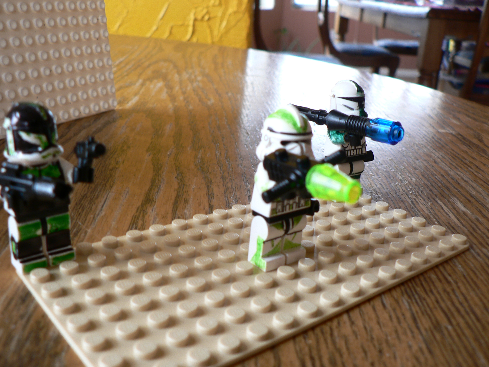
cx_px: 244
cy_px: 184
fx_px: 523
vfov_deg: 38.7
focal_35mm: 37
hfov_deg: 50.1
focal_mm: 6.2
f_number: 2.8
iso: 80
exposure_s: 1/40
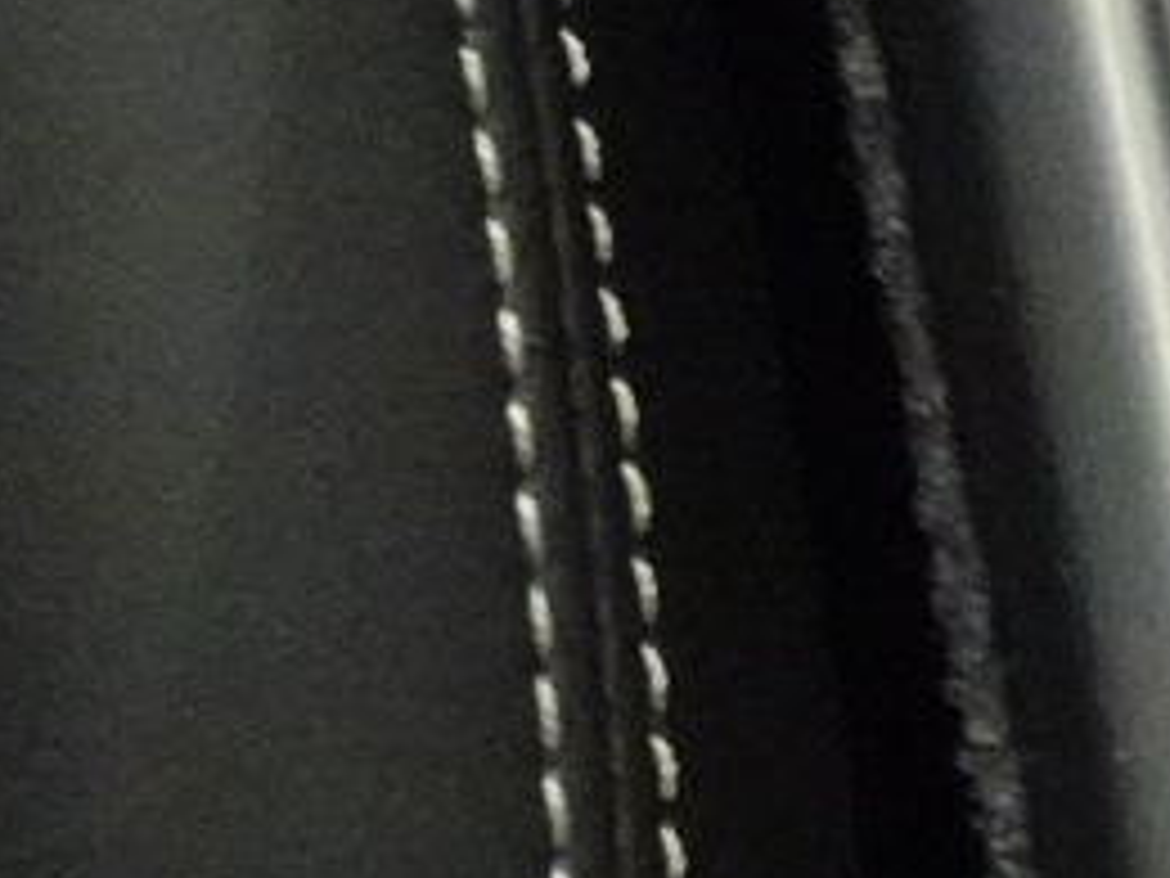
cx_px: 2466
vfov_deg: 10.5
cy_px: -666
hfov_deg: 12.7
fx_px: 4495
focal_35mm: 133
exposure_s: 1/8
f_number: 3.5
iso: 1600
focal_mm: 4.25
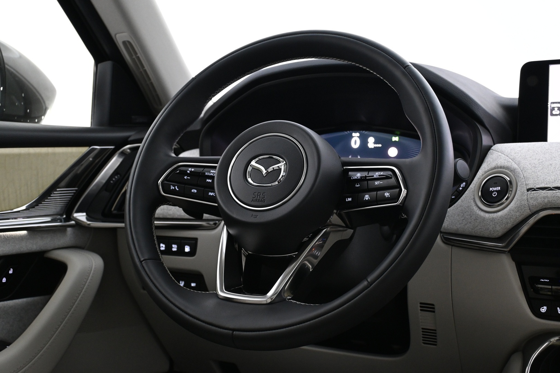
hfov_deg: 48.7
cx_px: 280
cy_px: 186
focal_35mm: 40
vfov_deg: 33.6
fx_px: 618
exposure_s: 1/20
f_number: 4.5
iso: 1600
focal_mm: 26.5
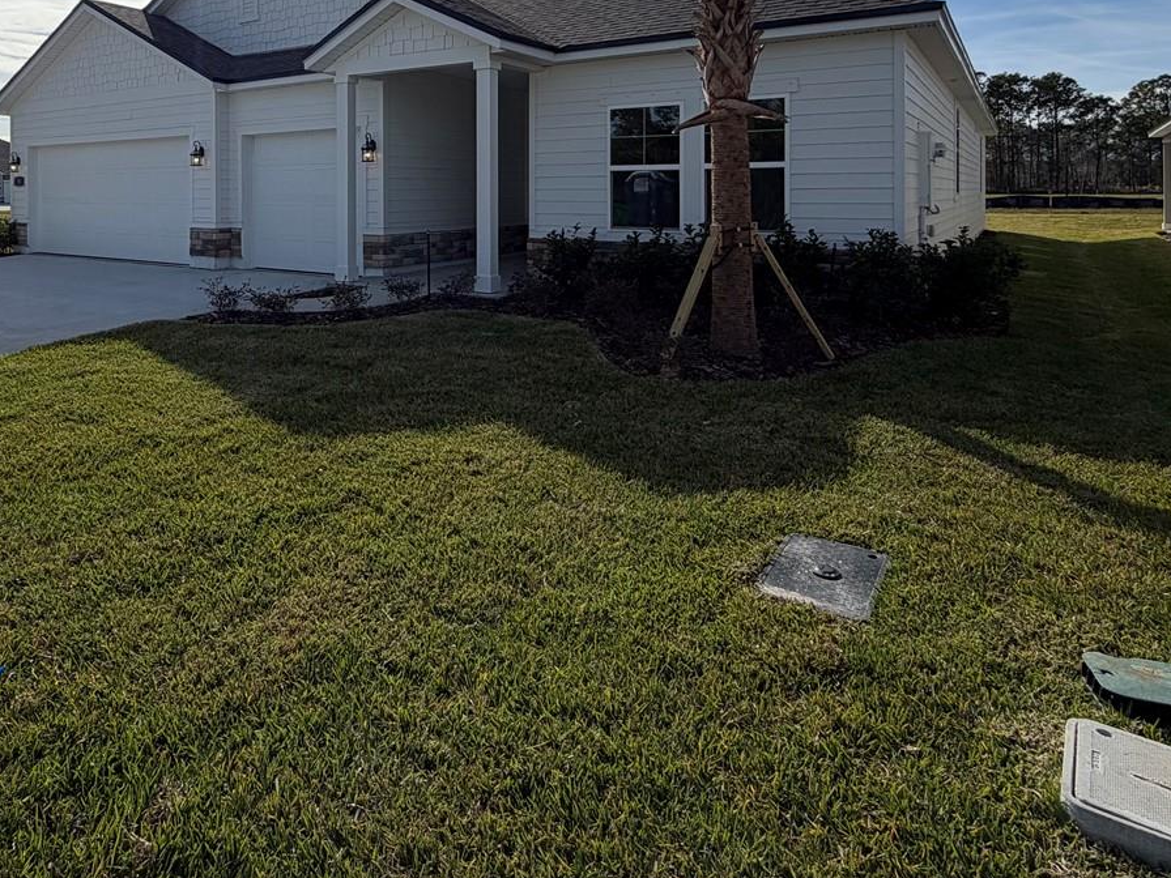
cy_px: 192
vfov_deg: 51.9
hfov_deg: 67.0
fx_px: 846
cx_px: 367
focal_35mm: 25
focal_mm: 2.22
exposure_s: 1/2165
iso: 25
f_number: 2.2
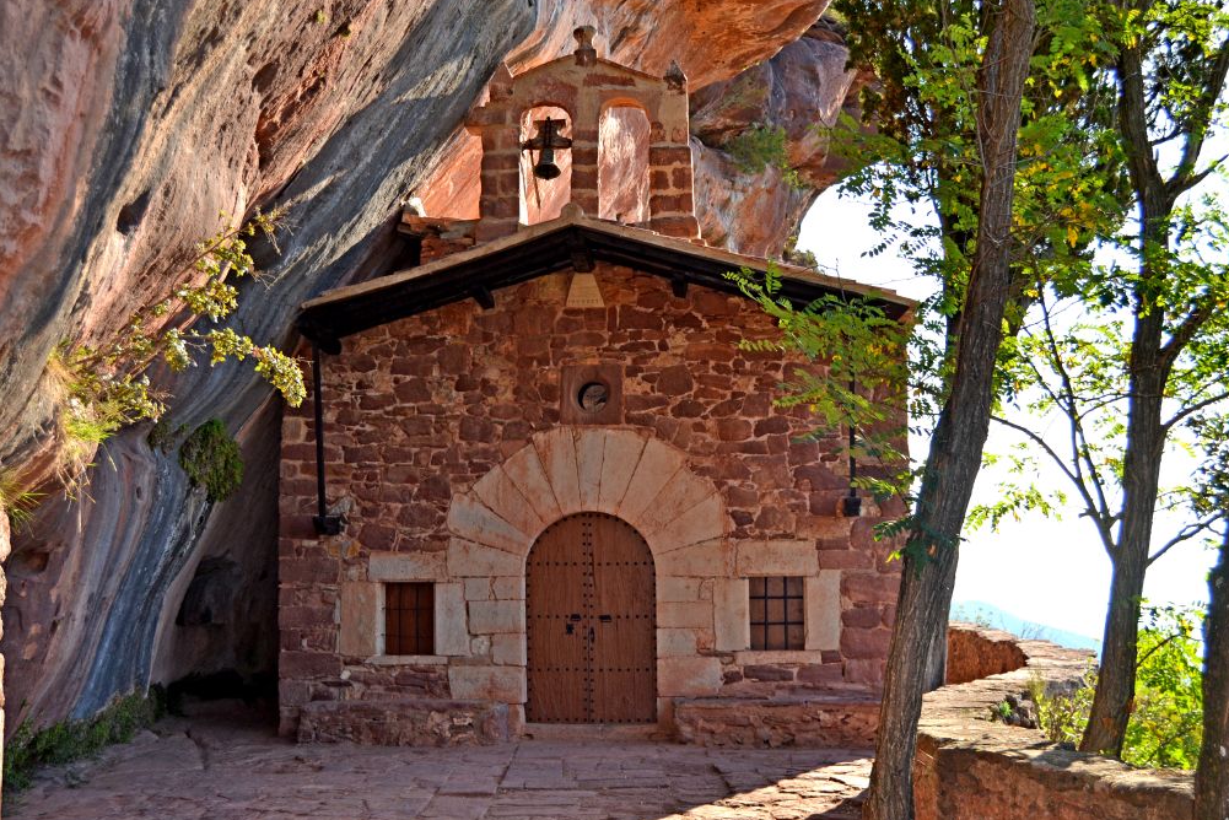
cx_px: 626
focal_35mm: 46
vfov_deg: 29.3
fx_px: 1571
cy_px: 410
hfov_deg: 42.7
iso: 100
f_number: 5.6
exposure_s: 1/200
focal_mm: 30
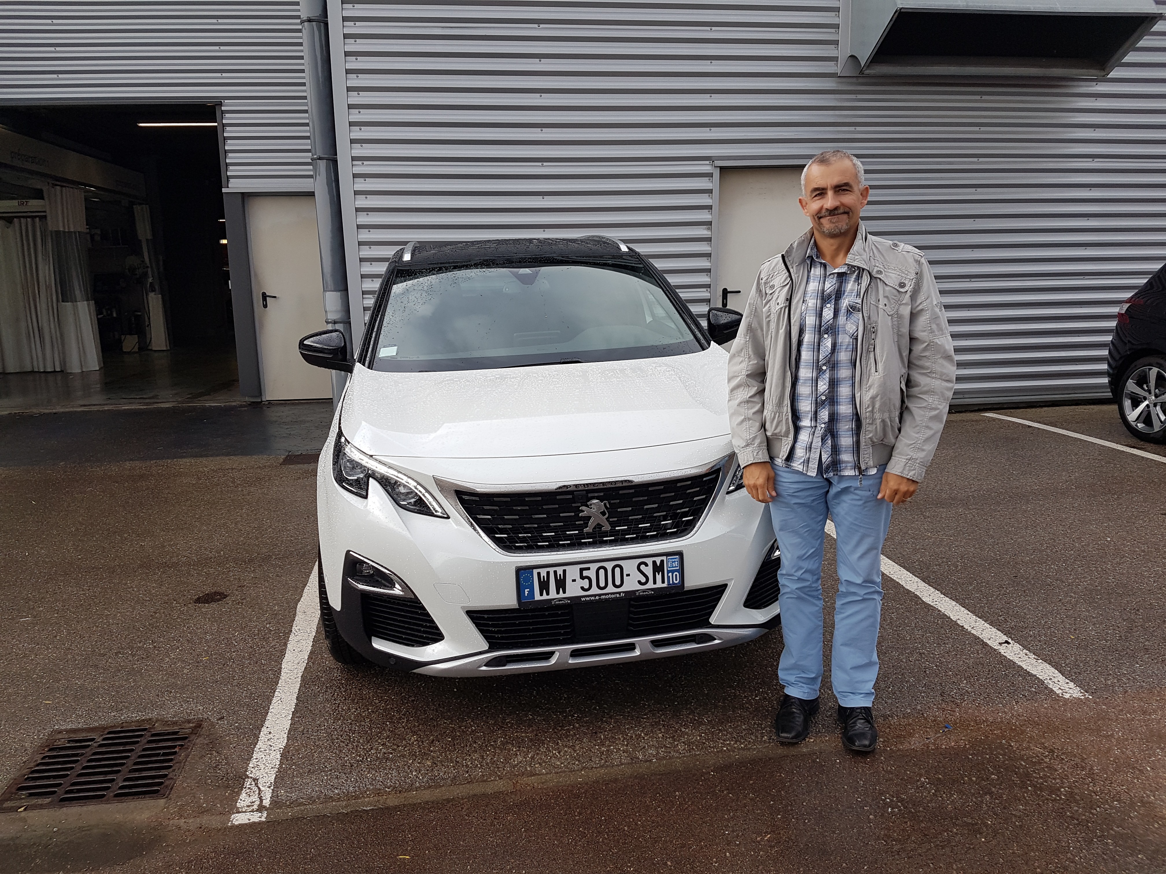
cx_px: 583
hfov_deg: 67.3
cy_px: 437
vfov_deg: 53.1
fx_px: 876
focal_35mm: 26
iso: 40
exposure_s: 1/846
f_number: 1.7
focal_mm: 4.2
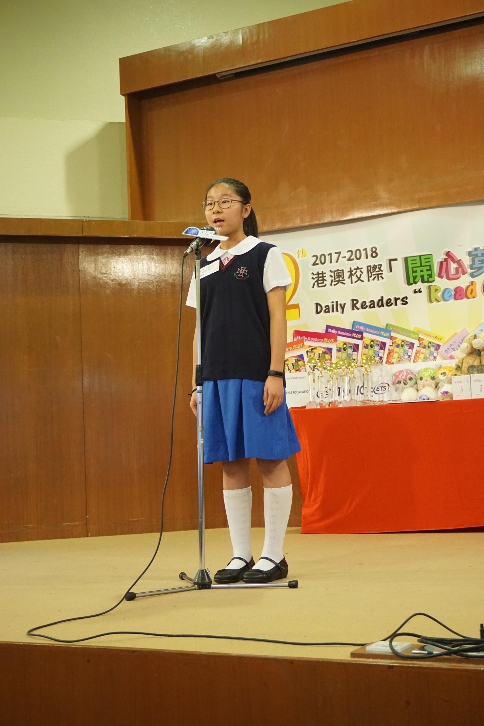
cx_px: 242
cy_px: 363
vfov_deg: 37.9
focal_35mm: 52
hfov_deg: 25.8
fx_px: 1059
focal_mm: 35
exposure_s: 1/60
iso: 2500
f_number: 5.6
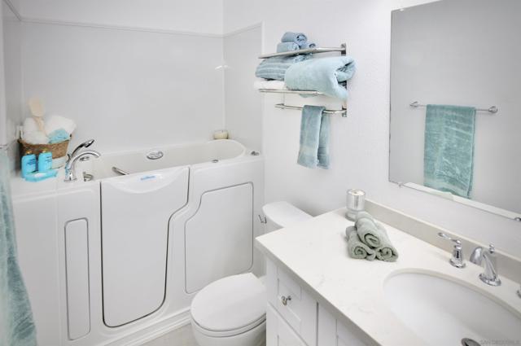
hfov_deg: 95.1
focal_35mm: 16
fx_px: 238
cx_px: 260
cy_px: 173
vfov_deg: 71.9
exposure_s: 1/80
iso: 400
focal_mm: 11
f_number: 4.5
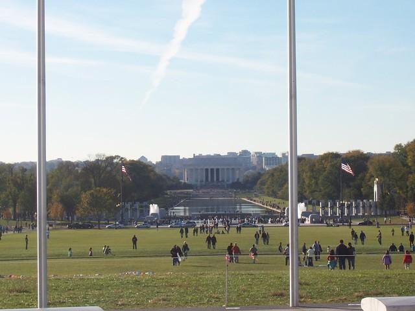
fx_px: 1331
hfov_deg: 17.7
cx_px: 208
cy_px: 156
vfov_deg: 13.3
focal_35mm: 111
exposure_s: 1/180
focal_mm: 16.8
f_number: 9.5
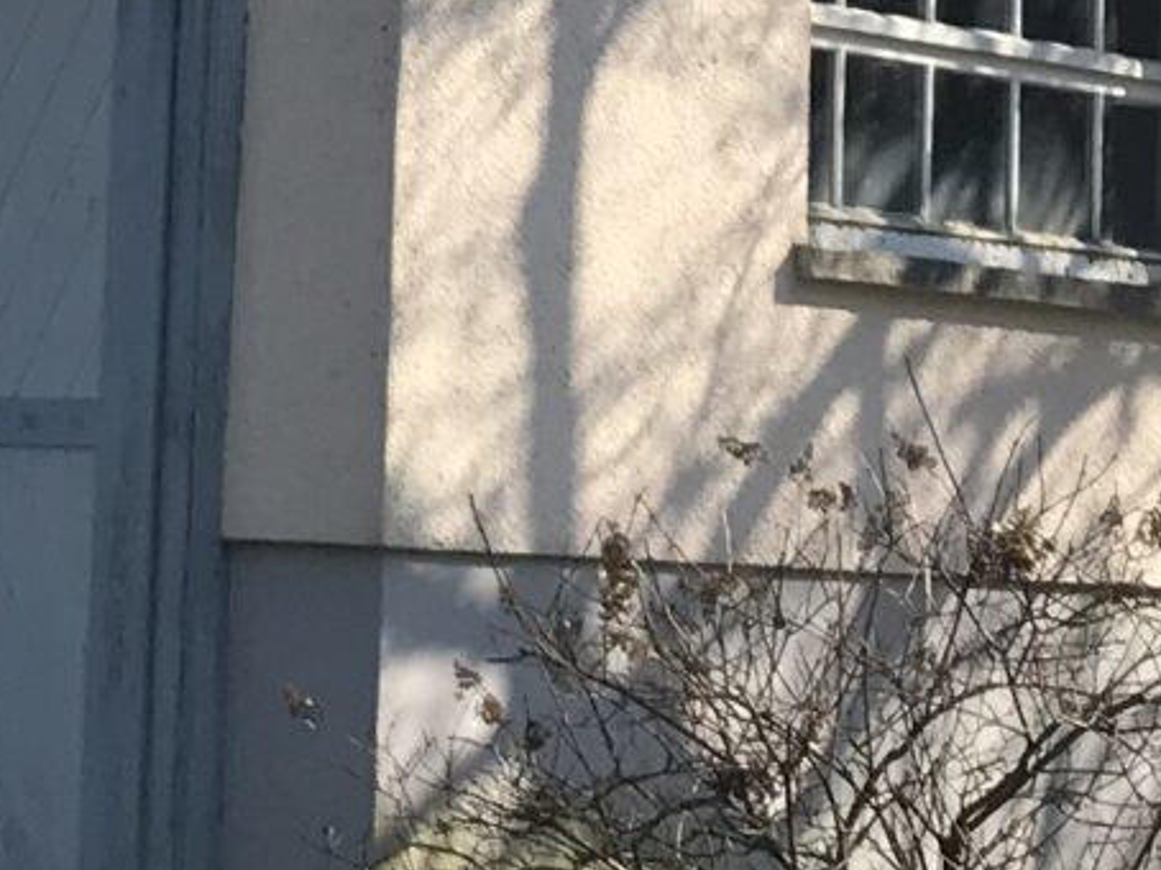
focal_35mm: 158
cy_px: -392
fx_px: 5296
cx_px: 146
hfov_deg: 12.4
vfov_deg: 9.2
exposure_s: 1/1880
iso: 20
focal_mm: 3.99
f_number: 1.8
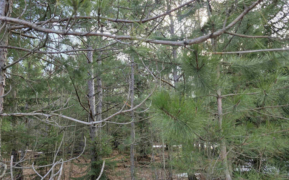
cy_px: 99
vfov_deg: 49.2
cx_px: 141
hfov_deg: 72.5
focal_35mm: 25
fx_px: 197
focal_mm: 6.3
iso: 40
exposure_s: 1/180
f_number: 1.7
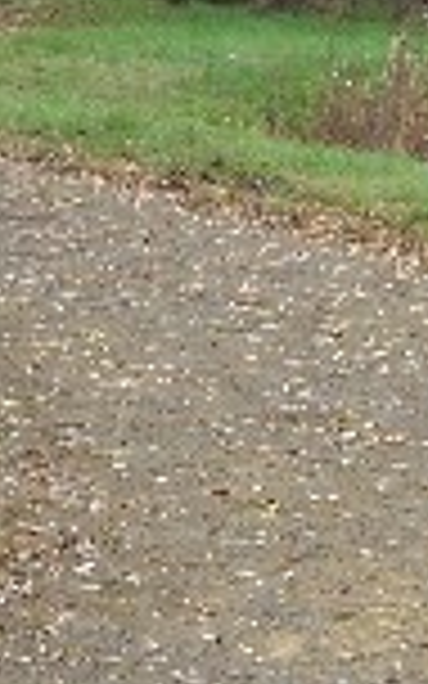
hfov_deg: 4.5
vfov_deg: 7.2
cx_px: 581
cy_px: 742
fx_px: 5431
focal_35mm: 291
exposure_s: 1/80
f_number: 4
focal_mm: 14.2
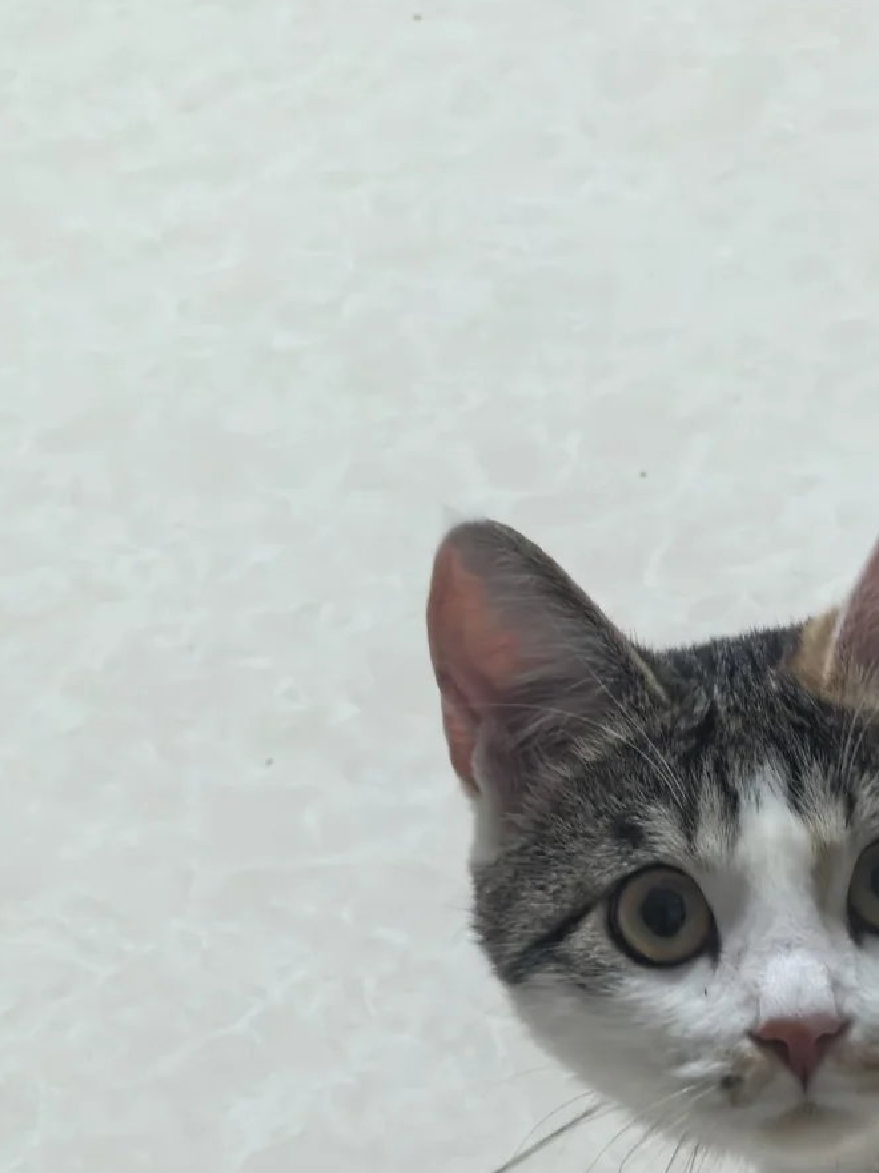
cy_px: 824
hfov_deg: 6.7
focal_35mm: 221
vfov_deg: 8.9
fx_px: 7482
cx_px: 675
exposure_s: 1/33.3
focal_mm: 14.45
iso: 400
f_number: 3.4
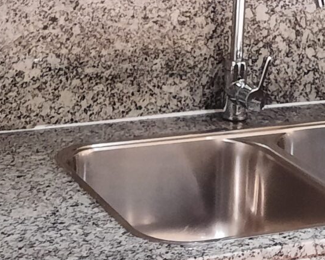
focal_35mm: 116
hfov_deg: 16.6
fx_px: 1116
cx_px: 147
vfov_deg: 12.4
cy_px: -171
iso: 640
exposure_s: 1/25
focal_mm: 4.6
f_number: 2
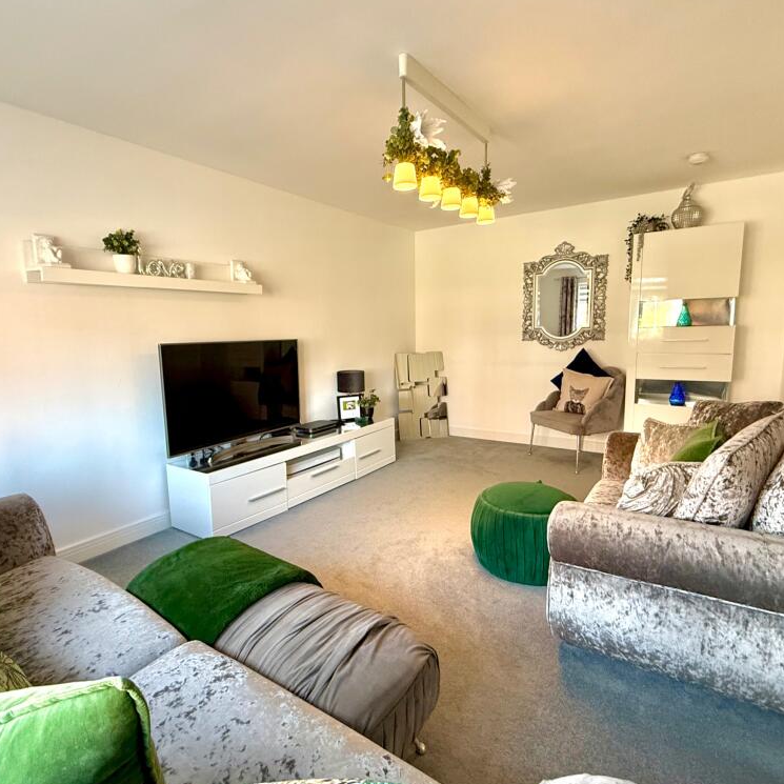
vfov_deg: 84.0
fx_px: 436
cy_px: 396
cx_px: 365
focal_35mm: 17
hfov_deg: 83.8
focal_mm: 2.22
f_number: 2.2
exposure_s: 1/99
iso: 320
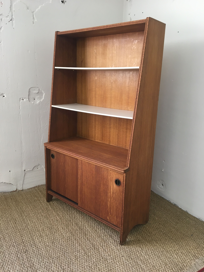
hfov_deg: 48.2
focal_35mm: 29
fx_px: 228
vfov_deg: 61.7
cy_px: 136
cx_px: 102
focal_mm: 4.15
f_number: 2.2
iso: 125
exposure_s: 1/33
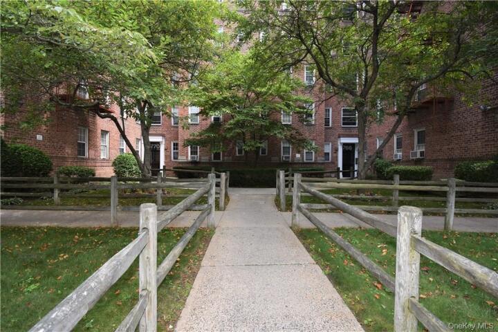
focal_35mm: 15
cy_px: 166
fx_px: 207
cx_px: 249
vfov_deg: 77.3
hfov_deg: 100.4
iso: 100
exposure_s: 1/125
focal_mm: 10
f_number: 5.6
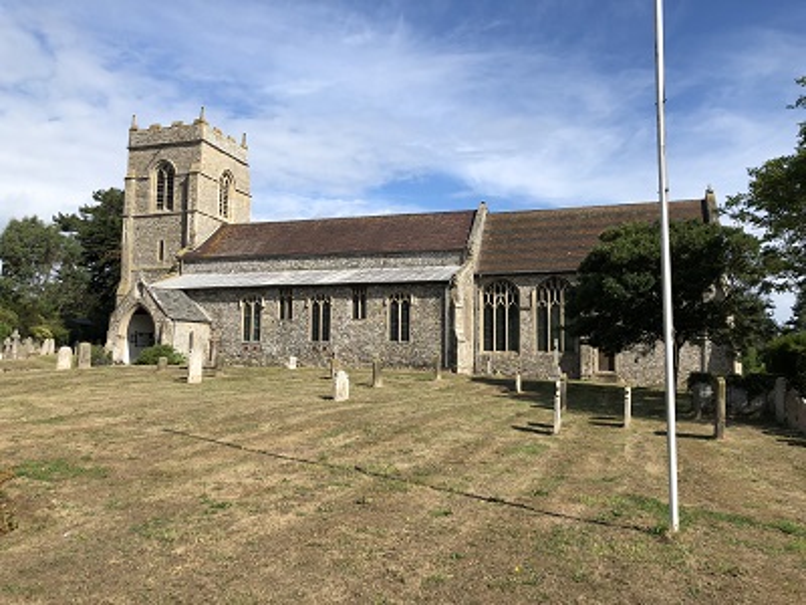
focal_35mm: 28
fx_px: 652
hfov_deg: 63.4
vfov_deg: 49.7
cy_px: 302
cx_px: 403
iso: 20
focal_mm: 4
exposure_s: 1/2404
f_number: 1.8
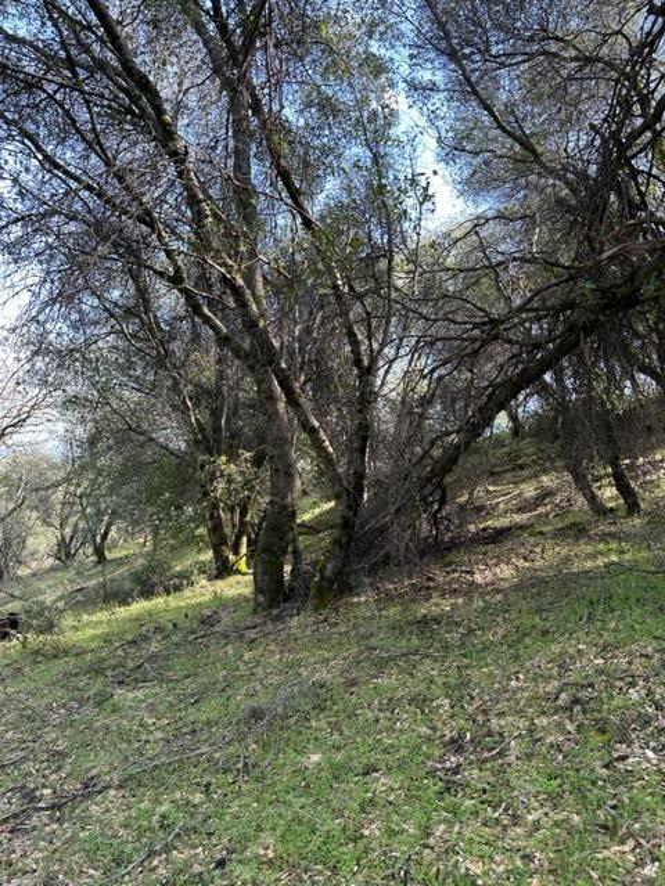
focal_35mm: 24
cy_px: 443
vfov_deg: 71.6
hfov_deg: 56.8
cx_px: 332
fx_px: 615
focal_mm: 6.86
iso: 80
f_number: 1.78
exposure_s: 1/222
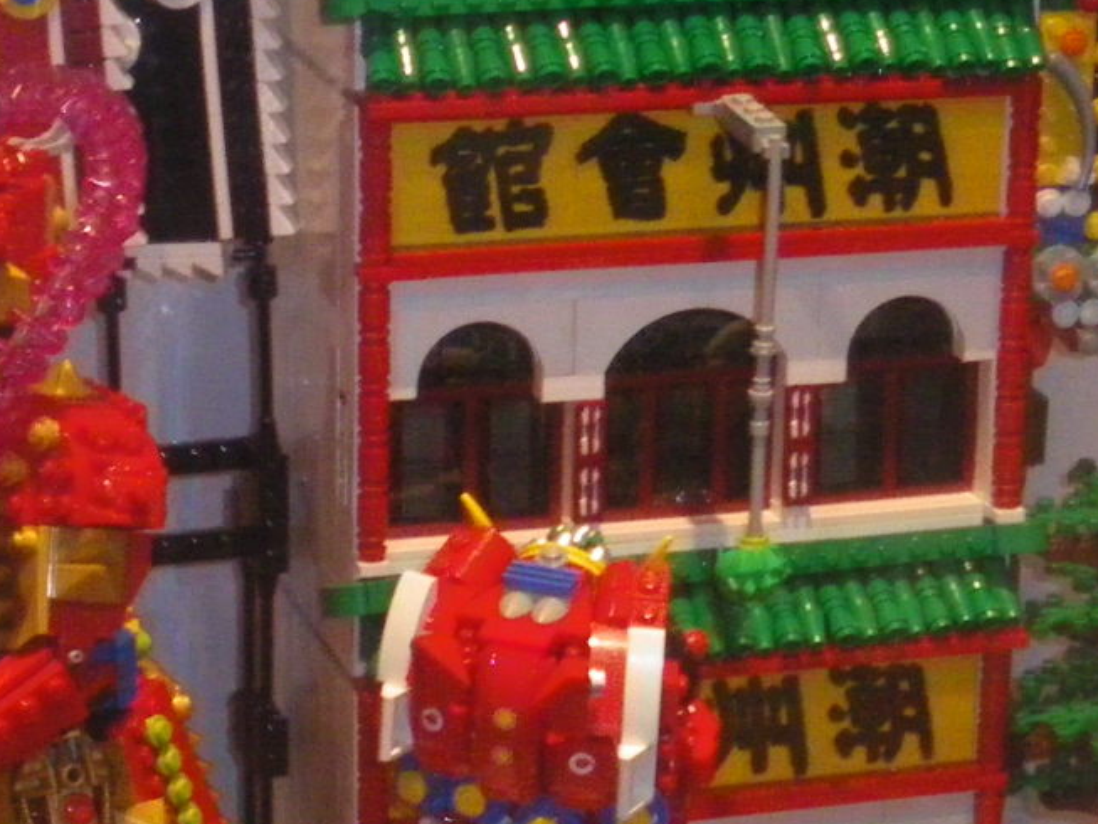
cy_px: 863
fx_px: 4029
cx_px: 878
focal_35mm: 127
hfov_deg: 15.4
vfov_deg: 11.5
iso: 400
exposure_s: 1/50
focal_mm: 6.3
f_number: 3.5
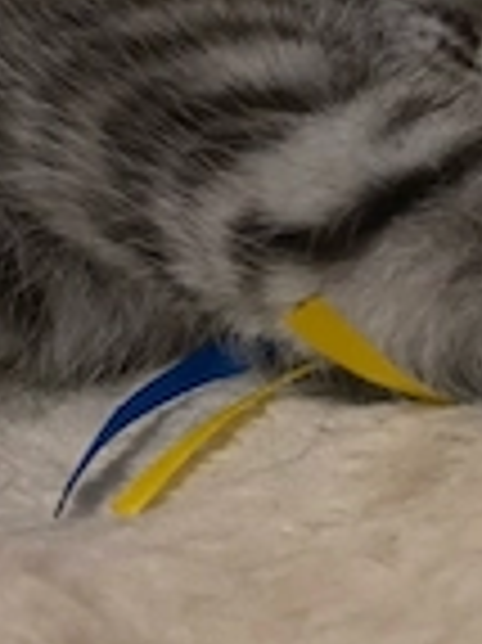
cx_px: 590
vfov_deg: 26.4
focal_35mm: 70
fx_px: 1302
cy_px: 9
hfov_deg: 19.6
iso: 400
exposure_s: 1/50
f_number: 1.8
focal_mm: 4.25
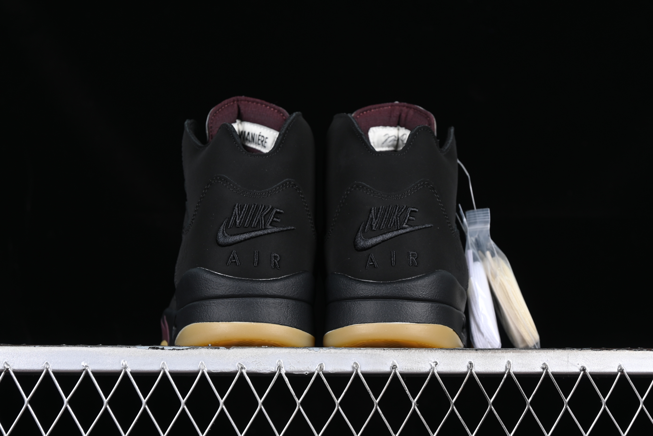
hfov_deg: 27.0
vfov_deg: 18.2
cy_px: 218
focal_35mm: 75
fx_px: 1360
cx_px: 326
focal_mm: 50
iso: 160
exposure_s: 1/60
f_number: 6.3
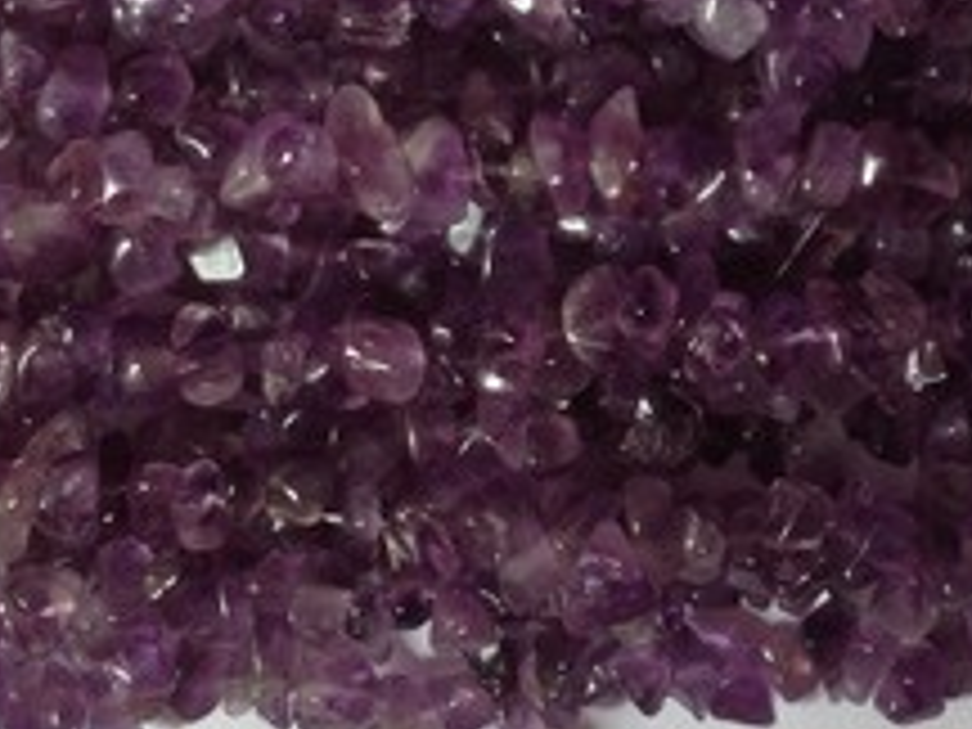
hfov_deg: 23.6
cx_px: 850
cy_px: 65
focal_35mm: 81
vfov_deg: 17.9
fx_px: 2274
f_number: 2.4
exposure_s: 1/120
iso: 80
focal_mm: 4.28
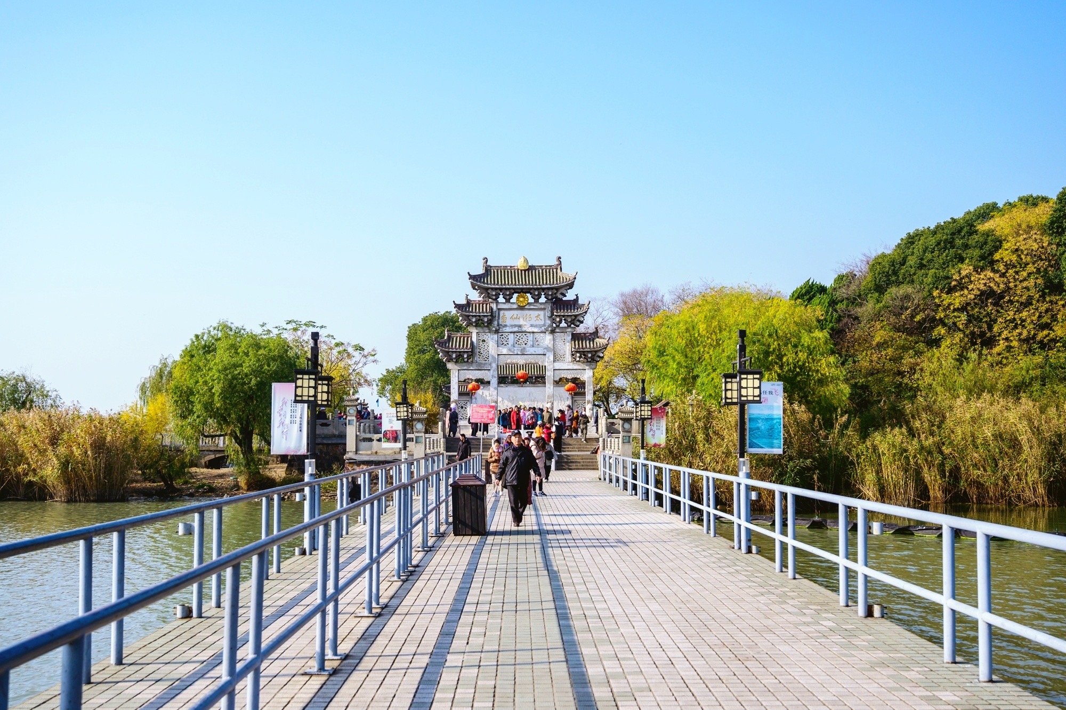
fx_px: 1125
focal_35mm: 38
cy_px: 355
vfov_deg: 35.0
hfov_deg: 50.7
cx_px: 533
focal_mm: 38
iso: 100
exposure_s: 1/1000
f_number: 5
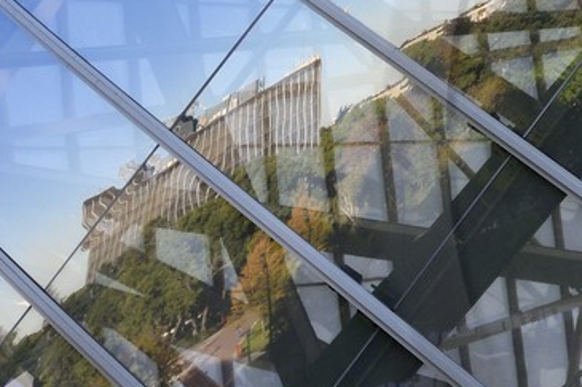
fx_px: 2198
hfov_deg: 13.6
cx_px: 1032
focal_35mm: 136
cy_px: 135
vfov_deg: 10.1
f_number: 8
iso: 200
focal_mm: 31
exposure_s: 1/200
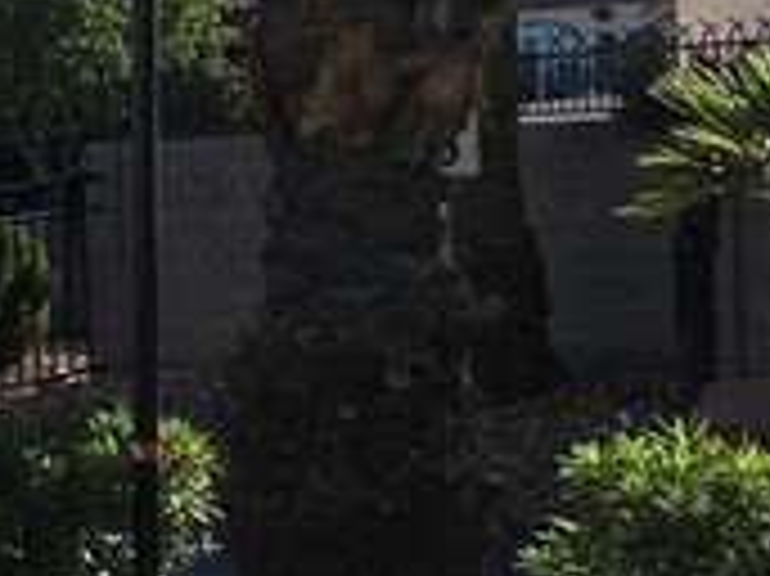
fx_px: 3868
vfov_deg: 8.5
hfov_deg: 9.4
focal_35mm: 174
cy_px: -50
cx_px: -1391
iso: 25
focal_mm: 4.15
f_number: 2.2
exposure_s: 1/1479
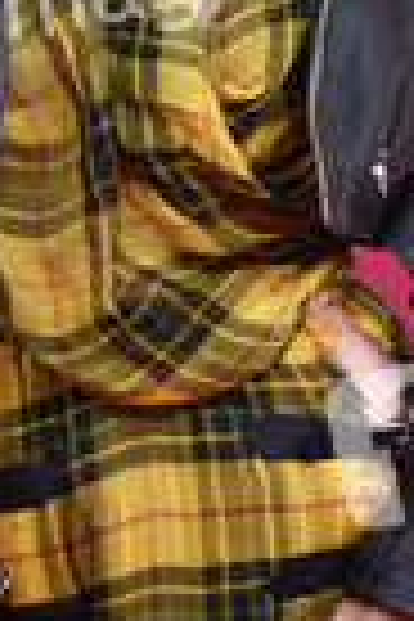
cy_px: 198
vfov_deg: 5.9
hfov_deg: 3.9
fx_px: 6003
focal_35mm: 348
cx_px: 148
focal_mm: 120
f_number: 5.6
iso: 2000
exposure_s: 1/200
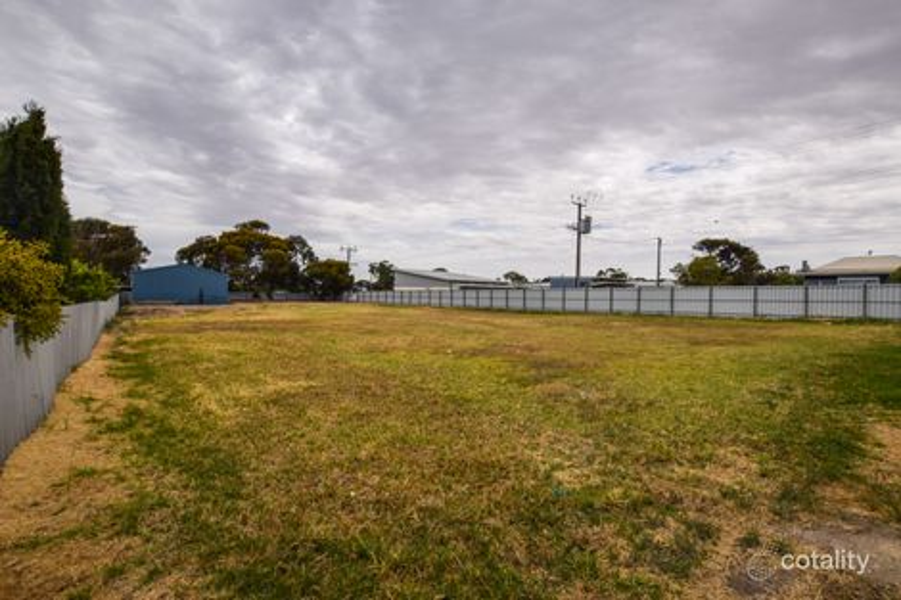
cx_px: 450
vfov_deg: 77.3
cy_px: 300
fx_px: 375
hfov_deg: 100.4
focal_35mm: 15
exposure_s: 1/200
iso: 100
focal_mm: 10
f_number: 11
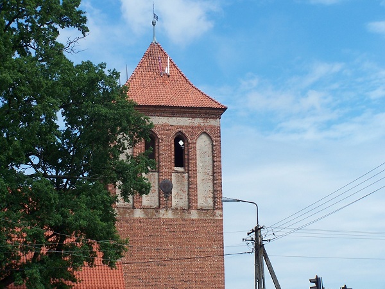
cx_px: 192
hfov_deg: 20.9
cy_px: 144
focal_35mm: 94
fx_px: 1045
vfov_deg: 15.7
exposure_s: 1/500
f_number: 4.5
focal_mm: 15.6
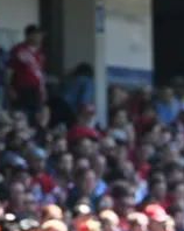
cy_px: 324
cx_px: 487
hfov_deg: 1.6
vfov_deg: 2.0
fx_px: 6627
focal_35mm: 972
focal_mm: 200
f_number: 5.3
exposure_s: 1/2000
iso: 1600
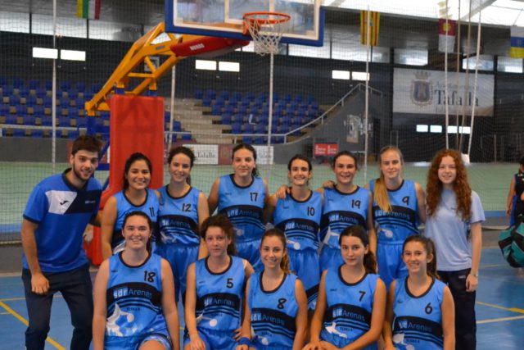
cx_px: 262
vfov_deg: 48.0
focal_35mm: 27
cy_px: 175
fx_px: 393
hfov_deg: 67.4
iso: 3200
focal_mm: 18
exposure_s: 1/250
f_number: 3.5
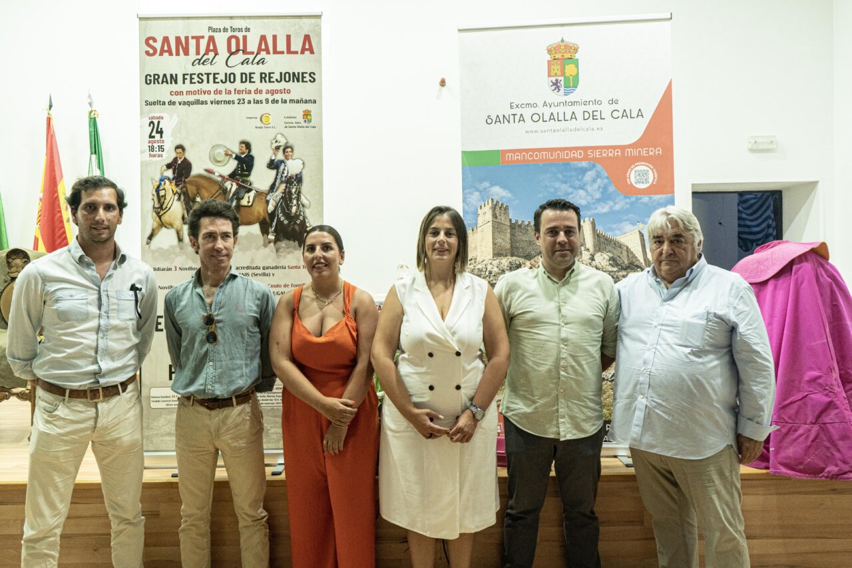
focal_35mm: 29
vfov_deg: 45.0
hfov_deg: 63.7
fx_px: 686
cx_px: 426
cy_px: 284
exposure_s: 1/40
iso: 4000
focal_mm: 29
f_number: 7.1
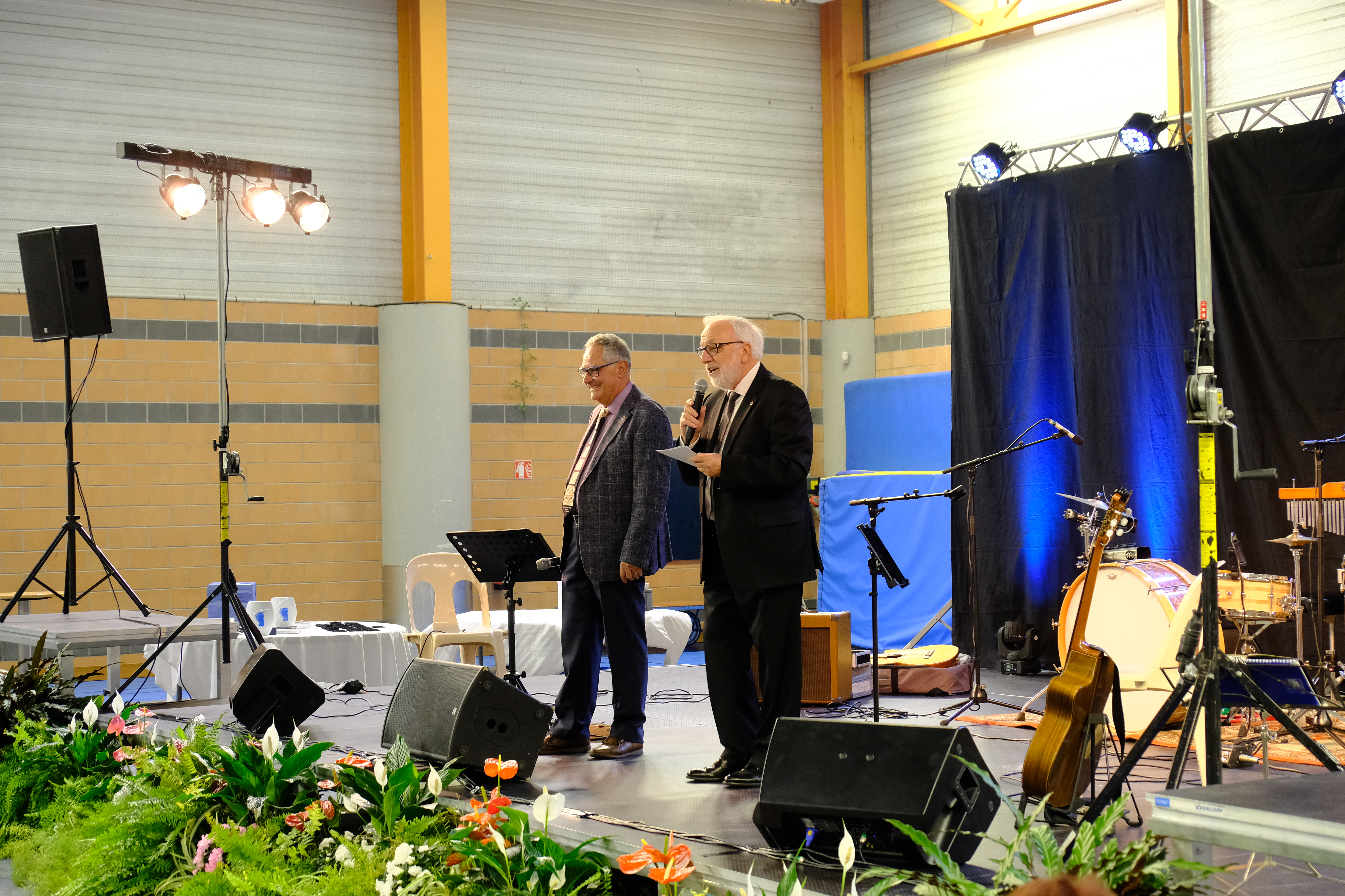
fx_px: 2055
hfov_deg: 36.2
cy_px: 448
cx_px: 672
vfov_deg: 24.6
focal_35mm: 55
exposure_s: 1/60
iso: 1600
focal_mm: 36.6
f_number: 4.5
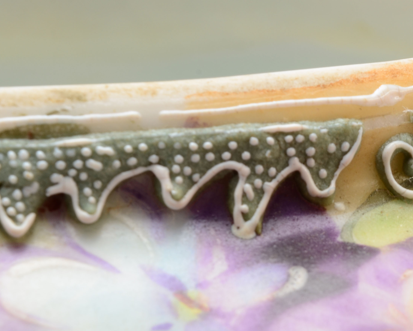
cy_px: 274
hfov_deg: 11.1
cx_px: 417
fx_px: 2103
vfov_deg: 9.0
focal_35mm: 172
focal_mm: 55
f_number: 20
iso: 100
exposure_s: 1/160
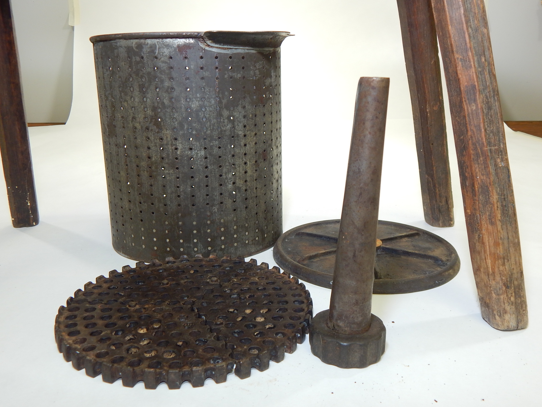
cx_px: 271
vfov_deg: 45.4
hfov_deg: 58.4
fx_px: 485
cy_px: 204
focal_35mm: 31
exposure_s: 1/50
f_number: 3.2
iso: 125
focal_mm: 5.6
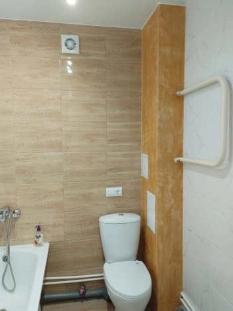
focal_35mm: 26
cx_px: 116
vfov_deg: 67.3
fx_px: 233
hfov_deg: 53.1
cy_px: 156
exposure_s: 1/25
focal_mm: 4.25
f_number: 1.8
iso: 286
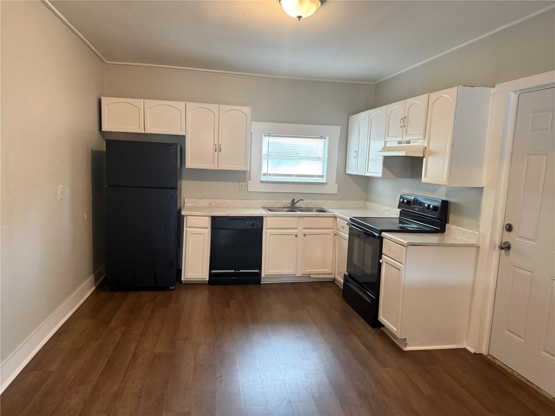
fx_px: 385
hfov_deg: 71.6
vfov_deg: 56.8
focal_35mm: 24
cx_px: 278
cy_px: 208
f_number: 1.78
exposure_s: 1/60
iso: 250
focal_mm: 6.76
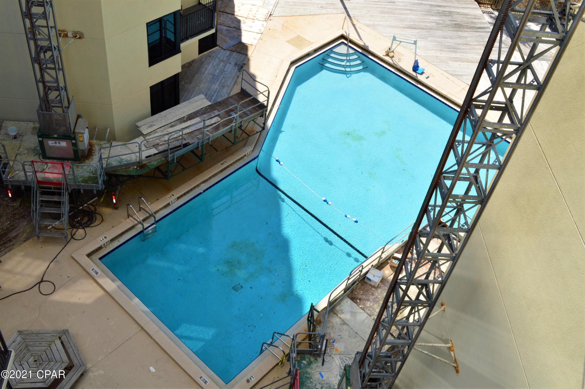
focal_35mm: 36
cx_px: 292
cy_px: 194
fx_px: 584
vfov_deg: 36.8
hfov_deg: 53.2
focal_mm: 24
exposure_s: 1/200
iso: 200
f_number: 11
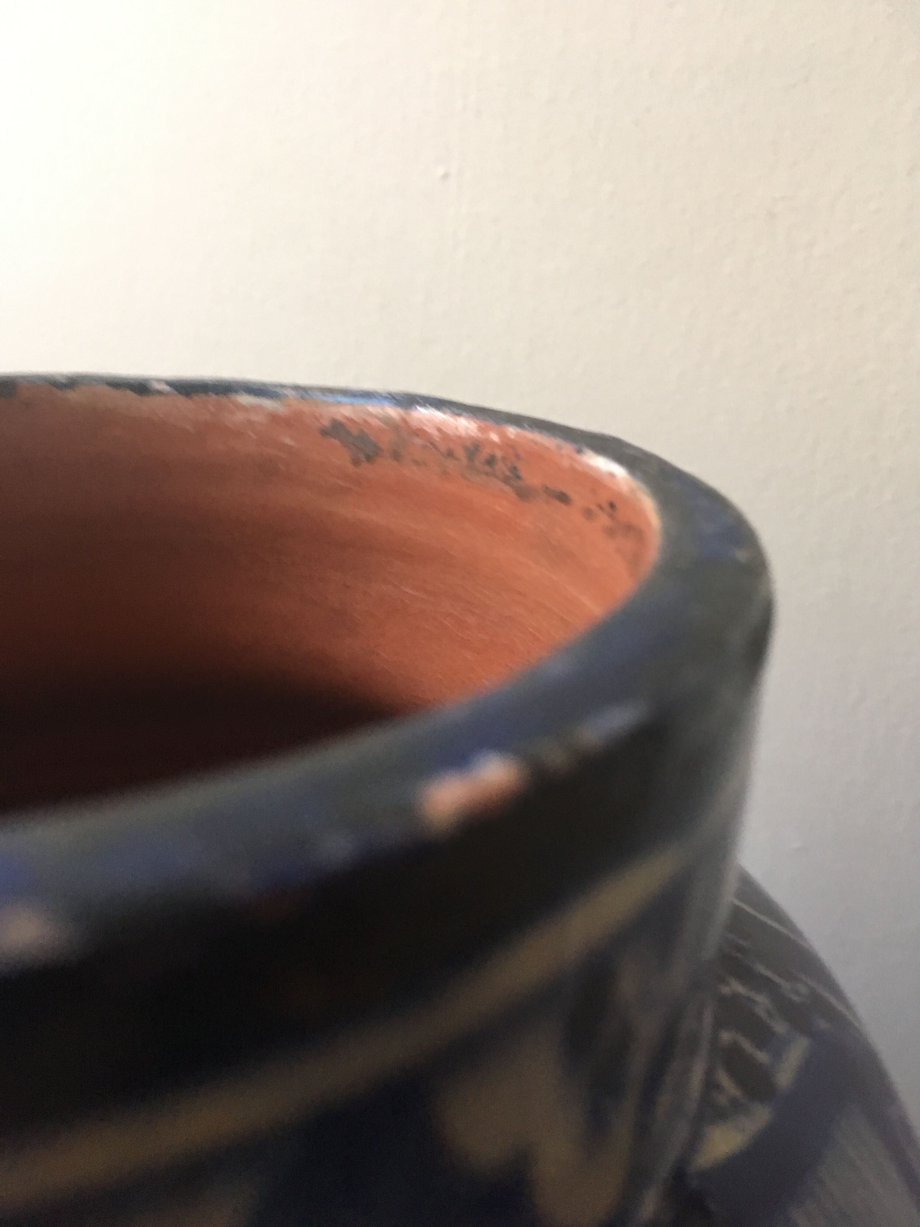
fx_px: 1028
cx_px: 460
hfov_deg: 48.2
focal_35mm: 29
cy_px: 614
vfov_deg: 61.7
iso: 200
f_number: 2.2
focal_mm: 4.15
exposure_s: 1/20
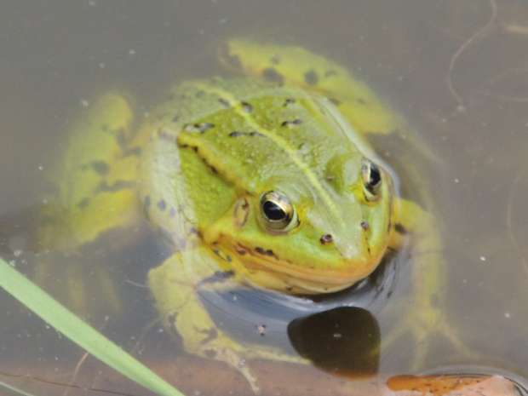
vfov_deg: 3.2
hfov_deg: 4.2
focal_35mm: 470
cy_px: 198
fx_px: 7169
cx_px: 264
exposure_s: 1/400
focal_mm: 83.8
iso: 640
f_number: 4.9
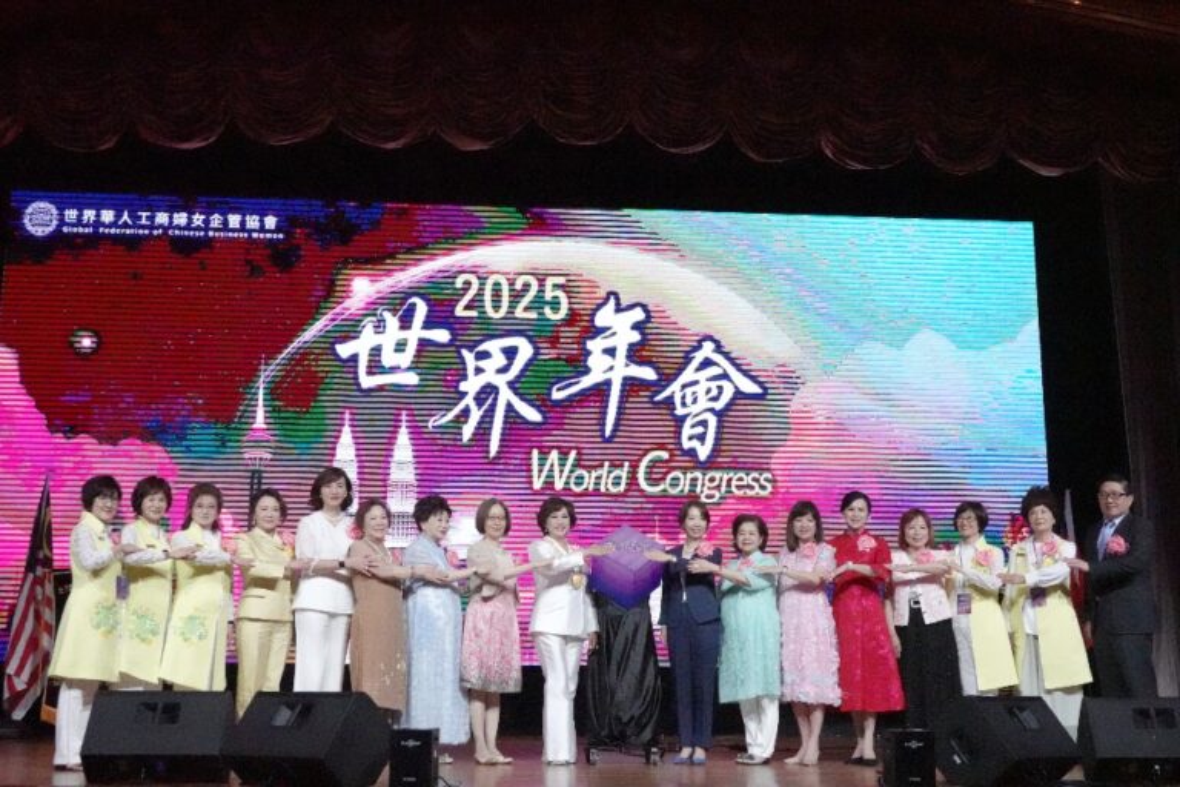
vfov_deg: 30.5
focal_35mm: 44
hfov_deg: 44.5
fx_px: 1442
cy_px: 394
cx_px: 590
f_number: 4.5
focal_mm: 16.21
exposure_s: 1/1600
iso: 6400
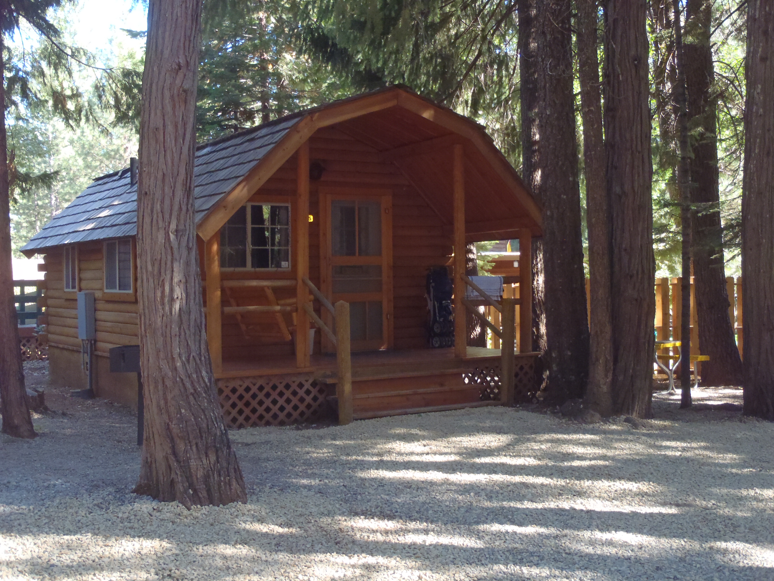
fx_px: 961
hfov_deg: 43.9
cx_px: 387
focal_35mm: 43
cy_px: 290
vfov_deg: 33.6
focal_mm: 7.73
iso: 320
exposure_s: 1/50
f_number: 4.8
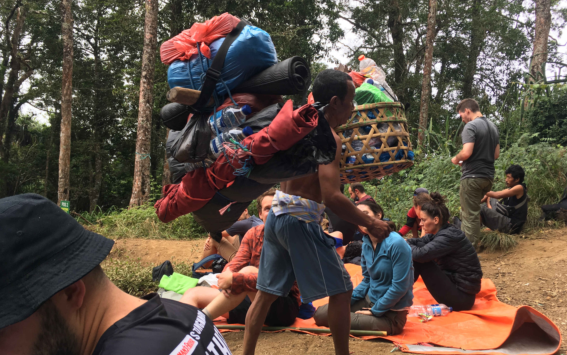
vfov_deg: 40.6
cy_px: 188
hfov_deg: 61.2
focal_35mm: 31
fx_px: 479
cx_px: 285
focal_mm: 4.15
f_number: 2.2
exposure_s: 1/315
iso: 25
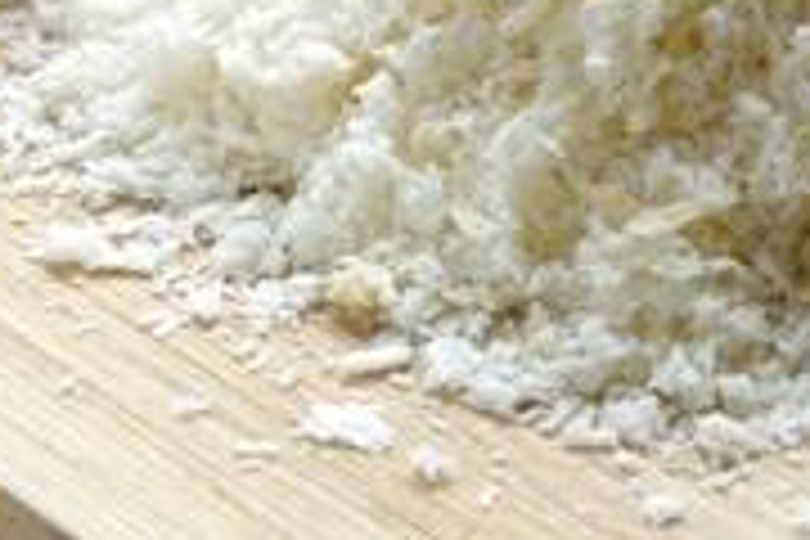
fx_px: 10552
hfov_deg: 4.4
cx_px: 558
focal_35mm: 469
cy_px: -140
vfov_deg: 2.9
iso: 100
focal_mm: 113
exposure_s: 6
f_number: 14
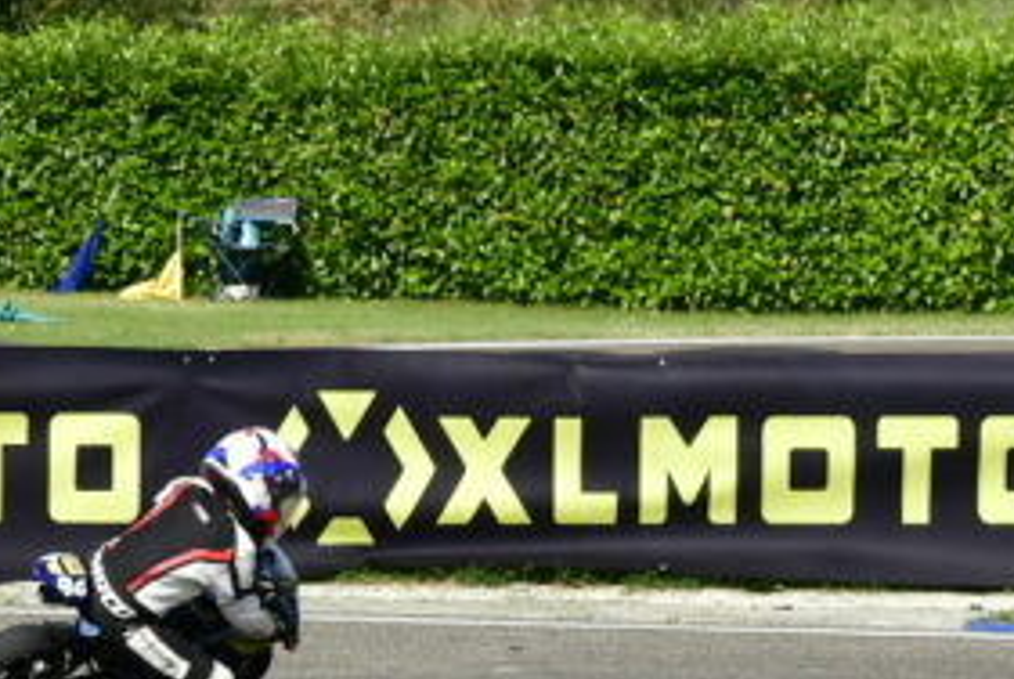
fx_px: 10771
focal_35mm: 382
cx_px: -819
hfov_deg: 5.3
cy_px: 500
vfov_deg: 3.6
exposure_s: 1/1000
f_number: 8
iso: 320
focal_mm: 70
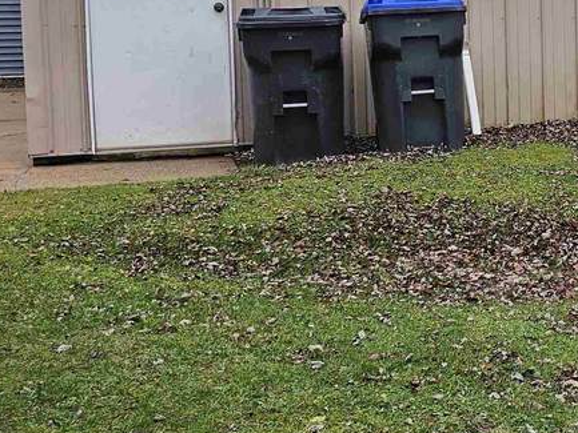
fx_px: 1136
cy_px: 64
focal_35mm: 68
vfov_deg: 21.3
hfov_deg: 25.1
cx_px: 732
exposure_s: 1/120
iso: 16
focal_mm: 6.3
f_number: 1.7
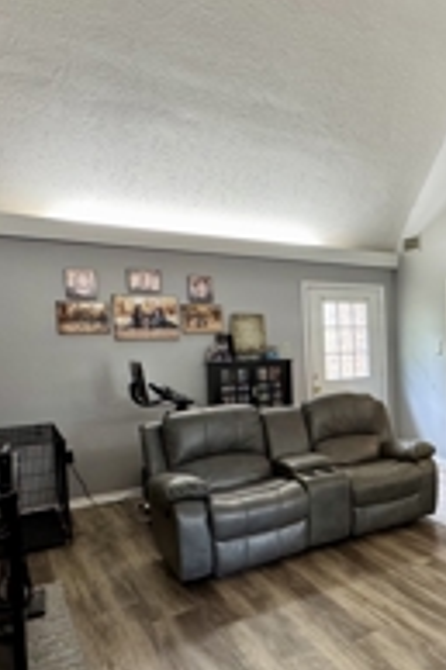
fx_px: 558
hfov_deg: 35.6
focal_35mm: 30
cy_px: 373
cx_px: 515
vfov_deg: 61.8
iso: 250
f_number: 2.2
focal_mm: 2.22
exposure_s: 1/60
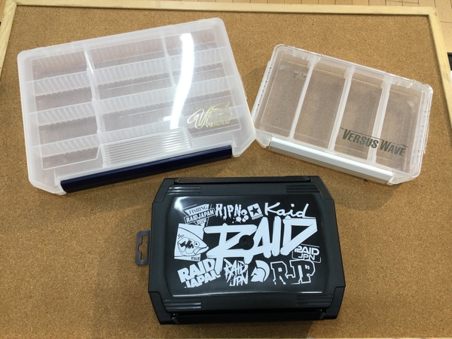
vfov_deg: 45.4
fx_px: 405
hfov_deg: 58.4
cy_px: 170
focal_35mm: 31
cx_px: 226
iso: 25
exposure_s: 1/30
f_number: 2.4
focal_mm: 3.3
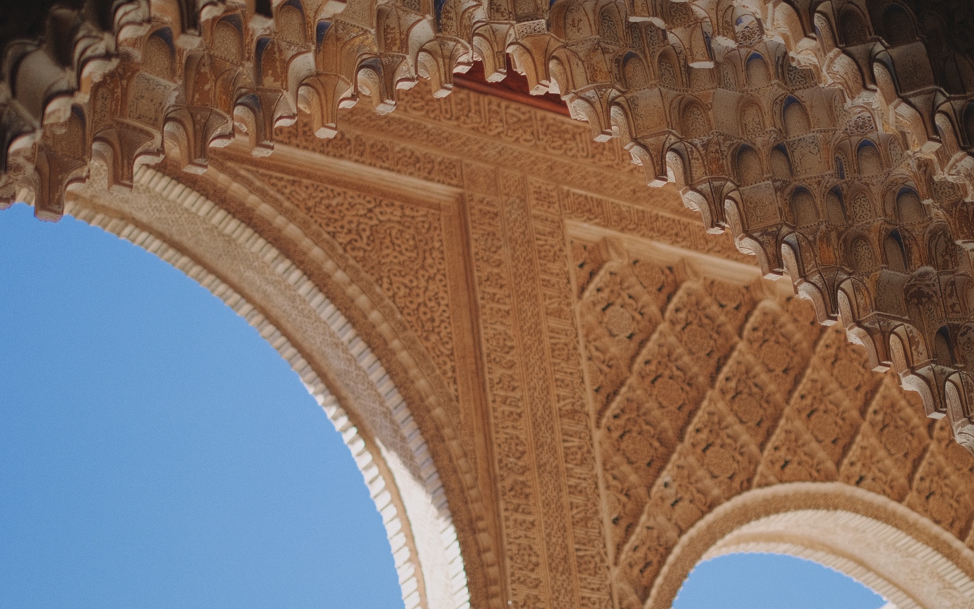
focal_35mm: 74
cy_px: 265
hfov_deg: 27.8
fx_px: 1964
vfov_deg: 17.6
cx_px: 572
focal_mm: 35
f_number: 1.4
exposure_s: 1/3200
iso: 640
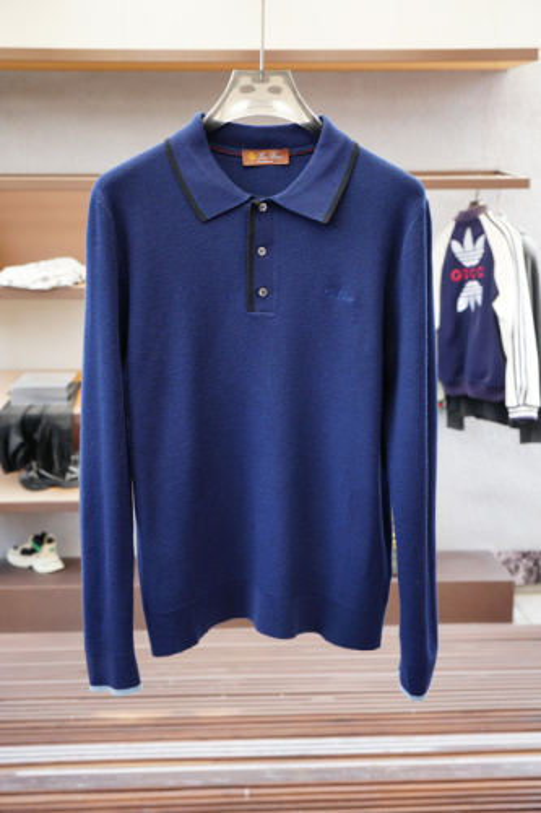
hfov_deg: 33.0
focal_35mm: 40
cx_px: 270
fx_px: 913
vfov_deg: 47.9
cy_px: 406
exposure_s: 1/125
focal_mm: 27
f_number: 4
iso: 320
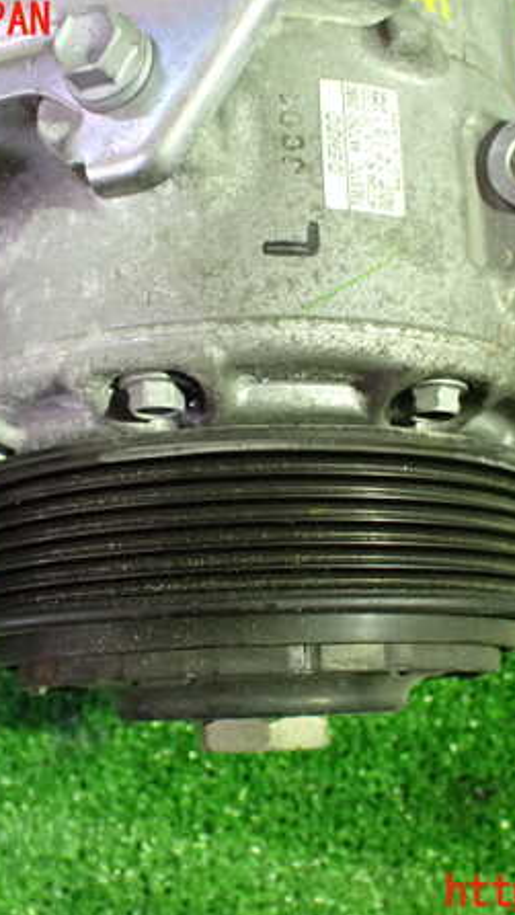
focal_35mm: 44
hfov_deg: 27.1
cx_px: 293
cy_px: 458
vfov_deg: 46.4
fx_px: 1068
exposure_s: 1/30
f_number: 2.3
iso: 1250
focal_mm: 5.4
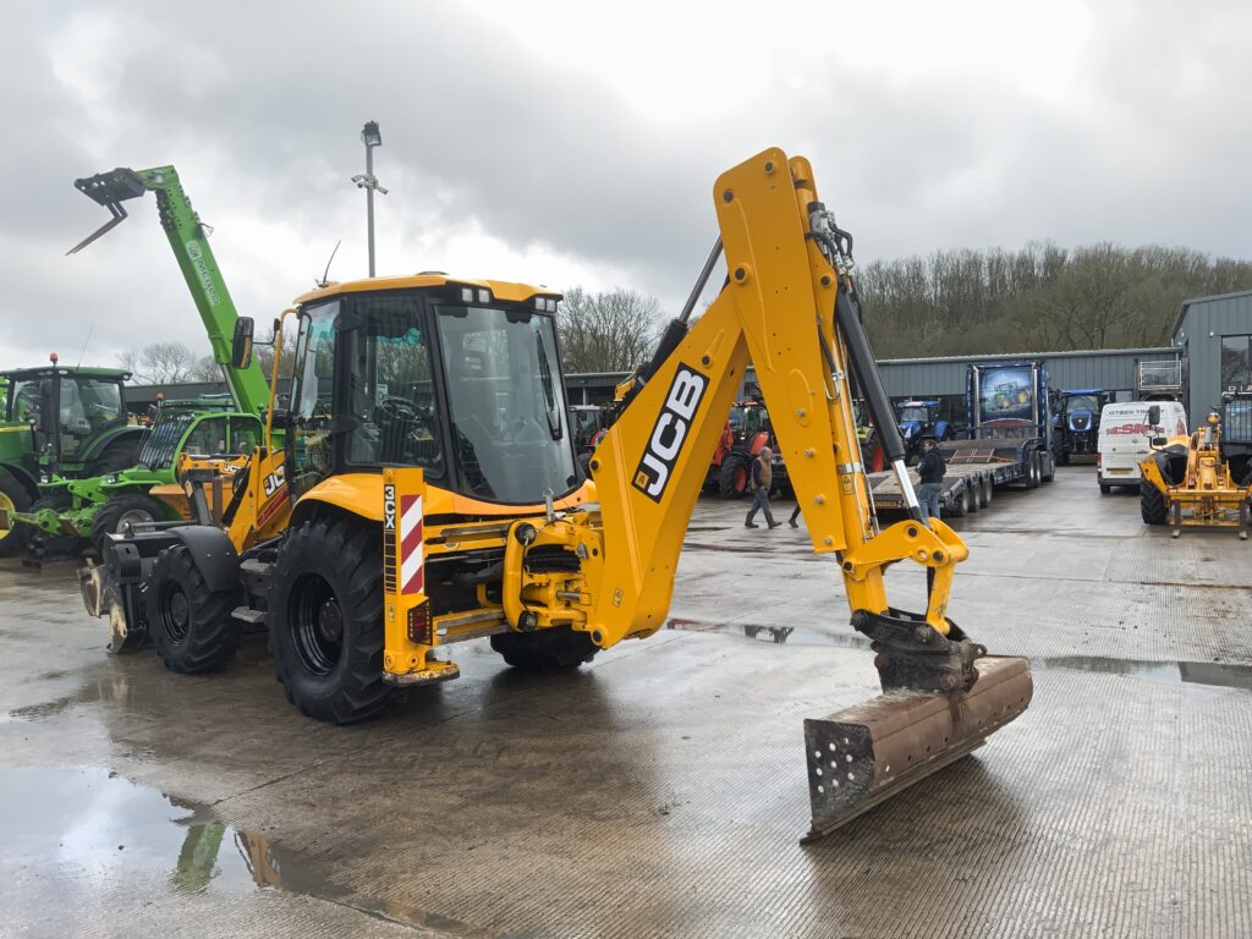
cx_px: 626
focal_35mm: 29
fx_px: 1049
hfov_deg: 61.7
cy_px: 470
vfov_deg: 48.2
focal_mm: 3
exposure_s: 1/174
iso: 16
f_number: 1.8
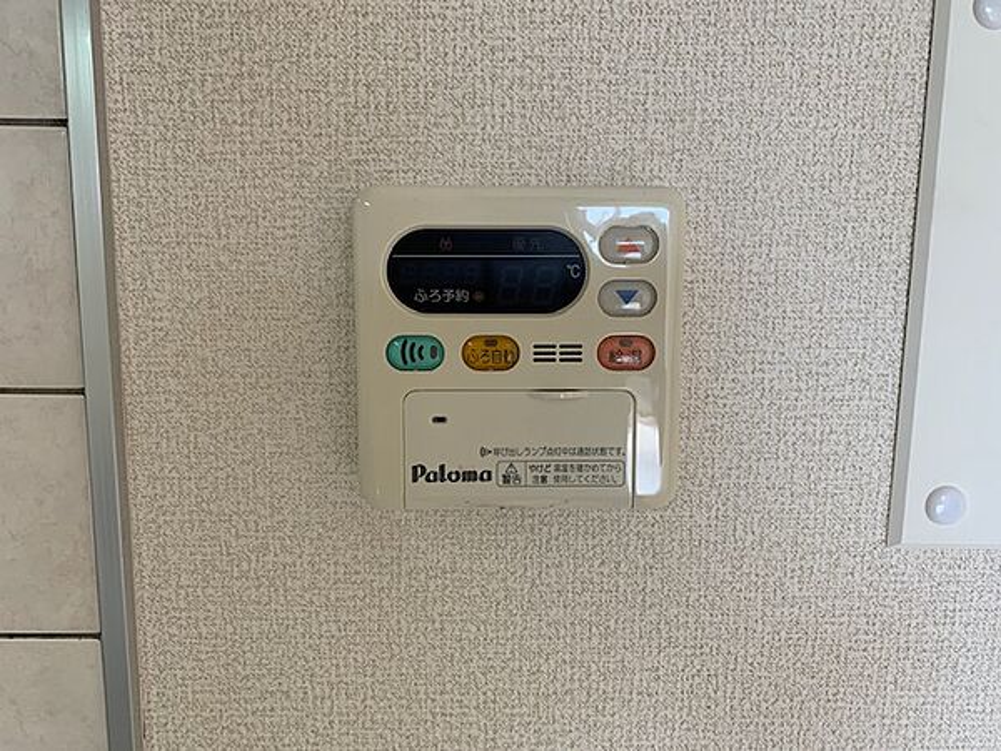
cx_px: 500
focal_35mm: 26
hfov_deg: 67.3
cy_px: 376
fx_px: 752
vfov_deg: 53.1
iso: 80
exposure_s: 1/120
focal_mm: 4.25
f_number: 1.8
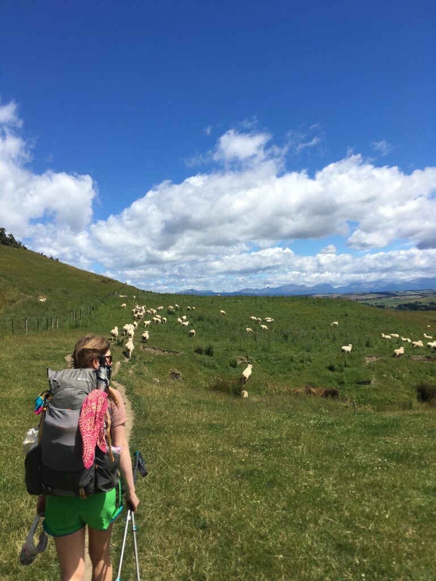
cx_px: 218
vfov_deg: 61.7
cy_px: 290
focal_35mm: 29
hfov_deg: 48.2
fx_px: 487
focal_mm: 4.15
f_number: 2.2
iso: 25
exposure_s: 1/2564
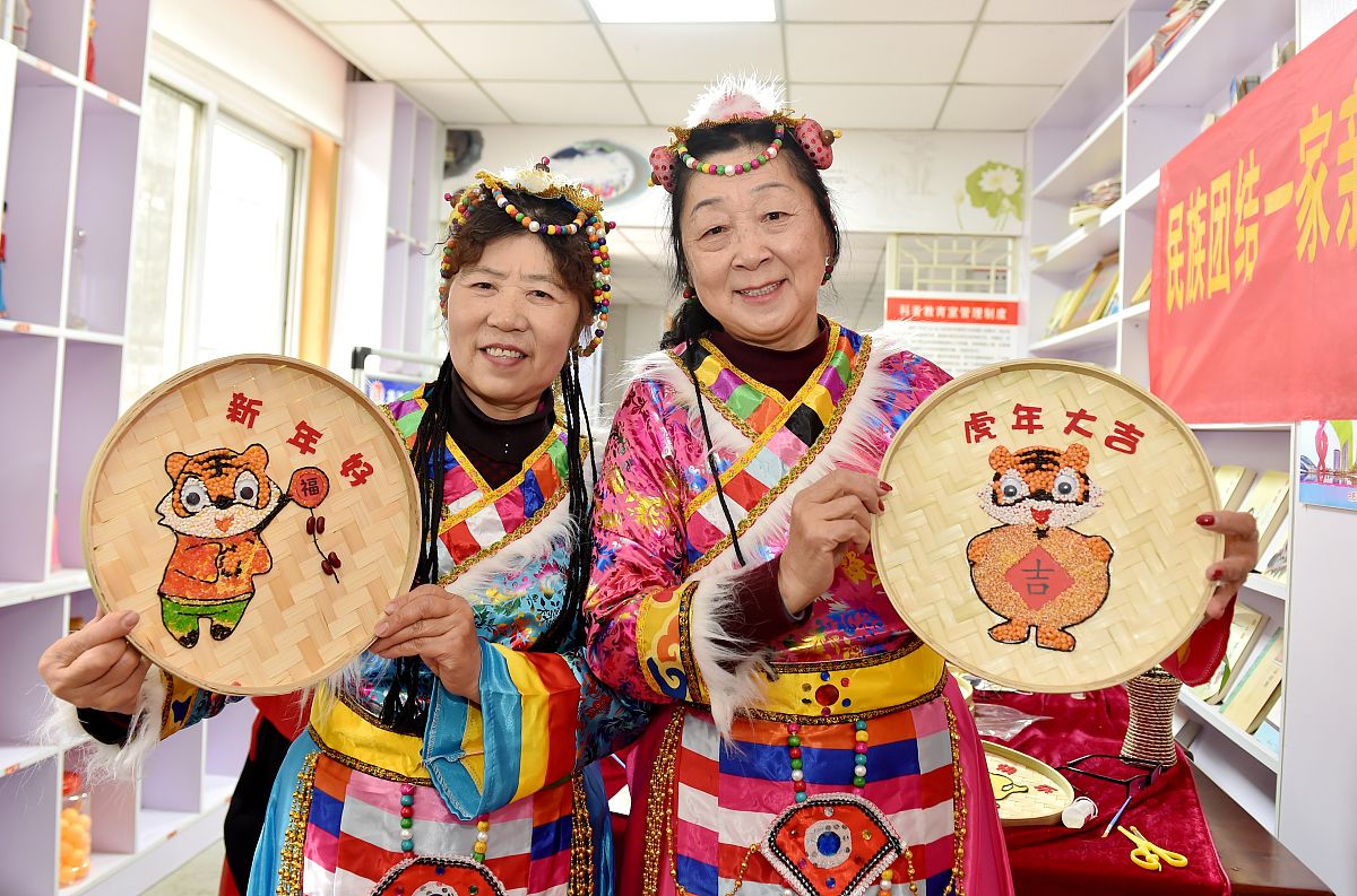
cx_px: 678
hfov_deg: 73.9
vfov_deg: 52.9
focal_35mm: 24
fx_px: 902
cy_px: 448
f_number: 4
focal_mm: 24
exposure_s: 1/50
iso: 800
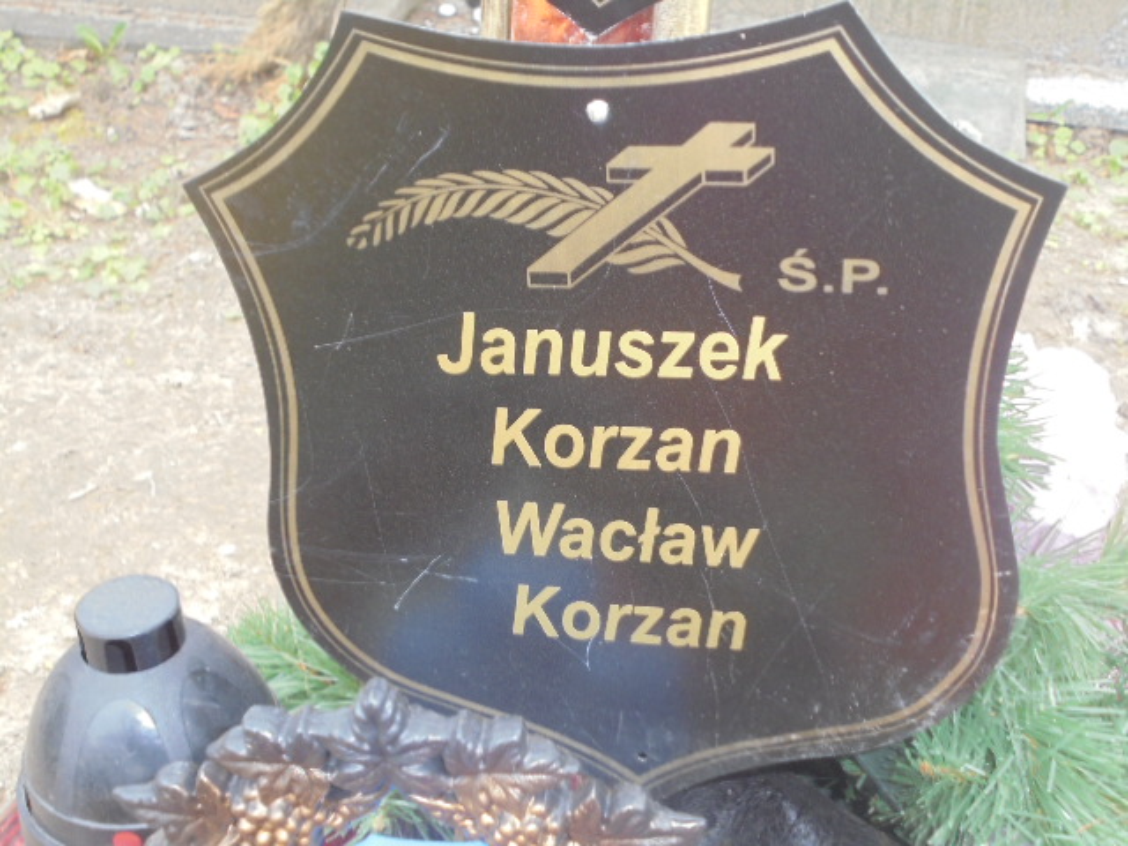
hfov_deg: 38.9
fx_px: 1597
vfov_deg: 29.7
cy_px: 423
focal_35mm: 49
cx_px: 564
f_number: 4.8
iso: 200
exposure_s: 1/60
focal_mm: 8.9
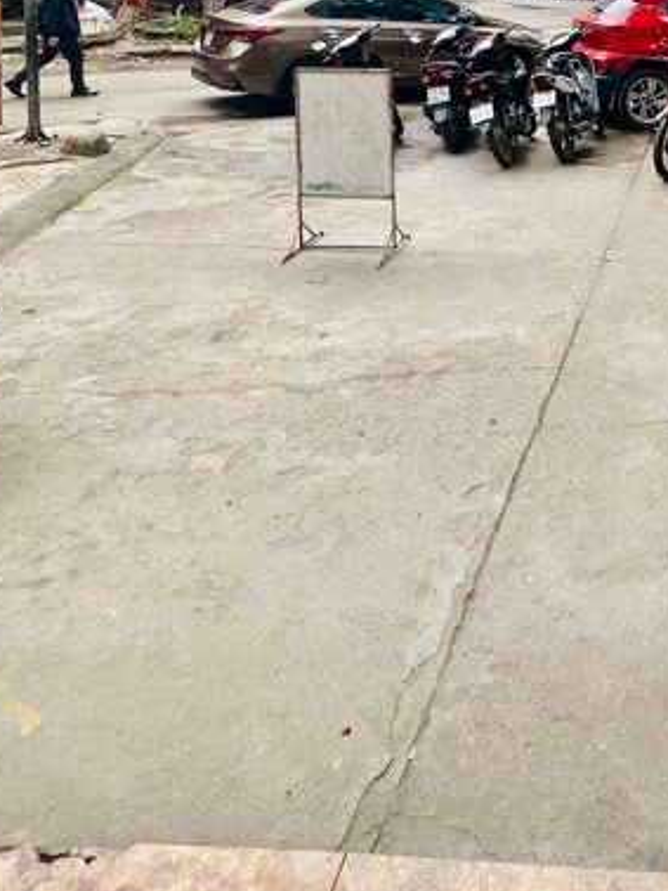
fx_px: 977
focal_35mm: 38
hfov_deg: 34.8
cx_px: 644
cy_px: -17
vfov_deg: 41.9
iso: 40
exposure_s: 1/171
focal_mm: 2.22
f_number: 2.2
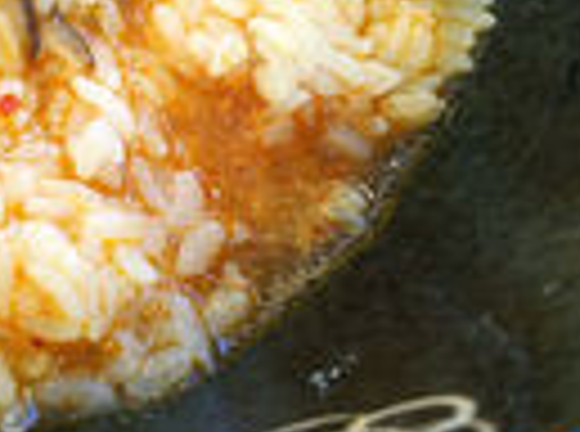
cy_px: -58
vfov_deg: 16.9
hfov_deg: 21.7
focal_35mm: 84
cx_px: -103
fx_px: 1404
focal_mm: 4.2
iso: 100
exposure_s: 1/40
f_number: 1.9
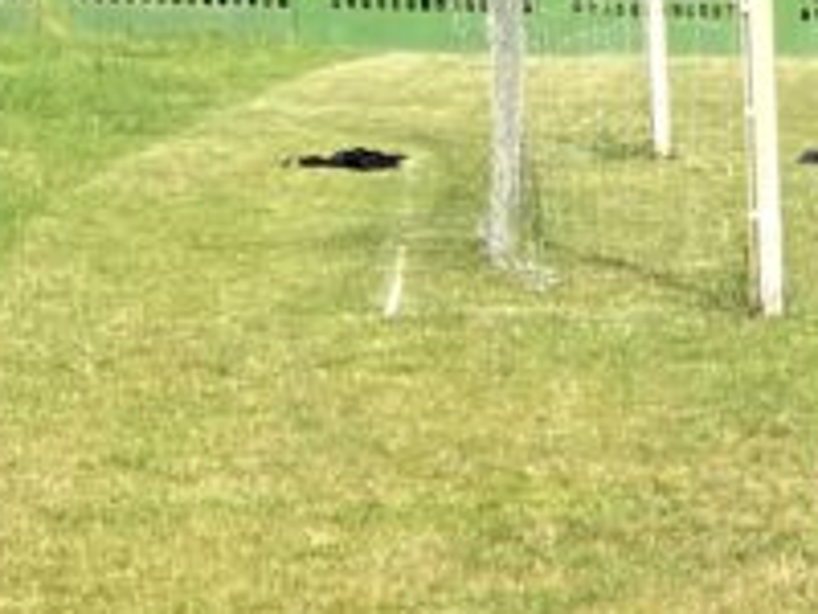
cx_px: 1971
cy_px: 471
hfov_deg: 11.9
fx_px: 3143
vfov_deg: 11.1
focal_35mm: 133
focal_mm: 5.1
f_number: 1.6
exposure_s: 1/2410
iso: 50
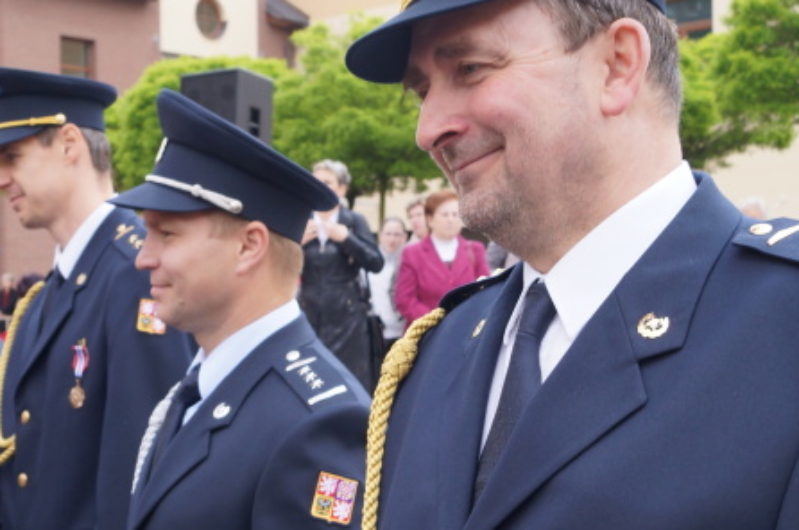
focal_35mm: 62
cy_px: 401
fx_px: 1374
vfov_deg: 21.6
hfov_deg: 32.0
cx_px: 233
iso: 100
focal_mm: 18
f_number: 5.6
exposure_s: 1/125
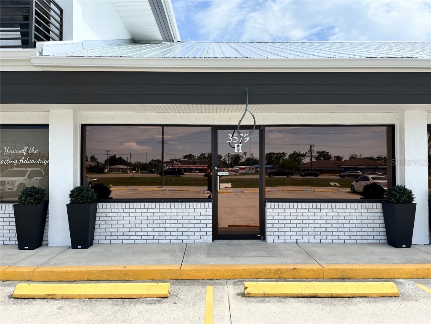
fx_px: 324
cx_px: 216
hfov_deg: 67.3
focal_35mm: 26
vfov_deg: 53.1
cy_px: 162
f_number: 1.6
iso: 50
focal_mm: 5.1
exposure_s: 1/3215
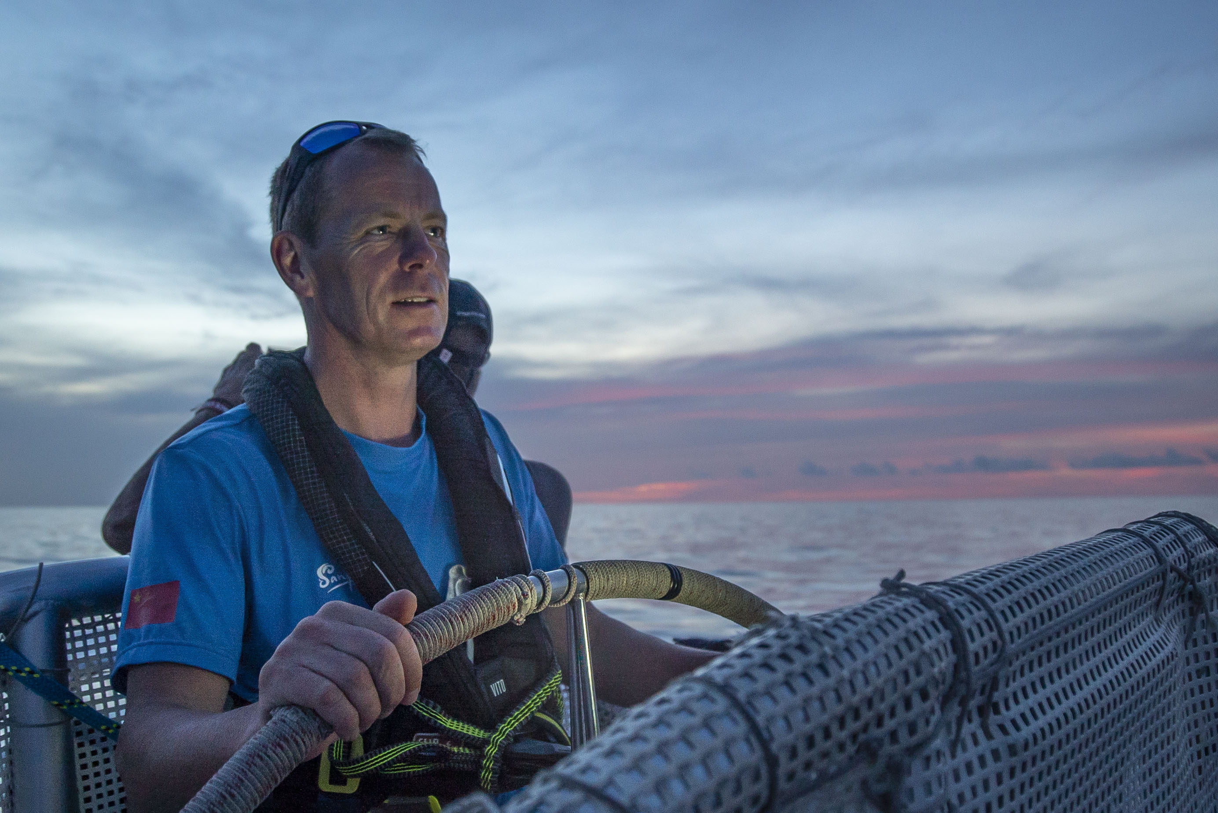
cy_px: 406
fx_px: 1218
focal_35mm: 36
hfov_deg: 53.1
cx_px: 609
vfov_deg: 36.9
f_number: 4
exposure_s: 1/100
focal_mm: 24
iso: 800
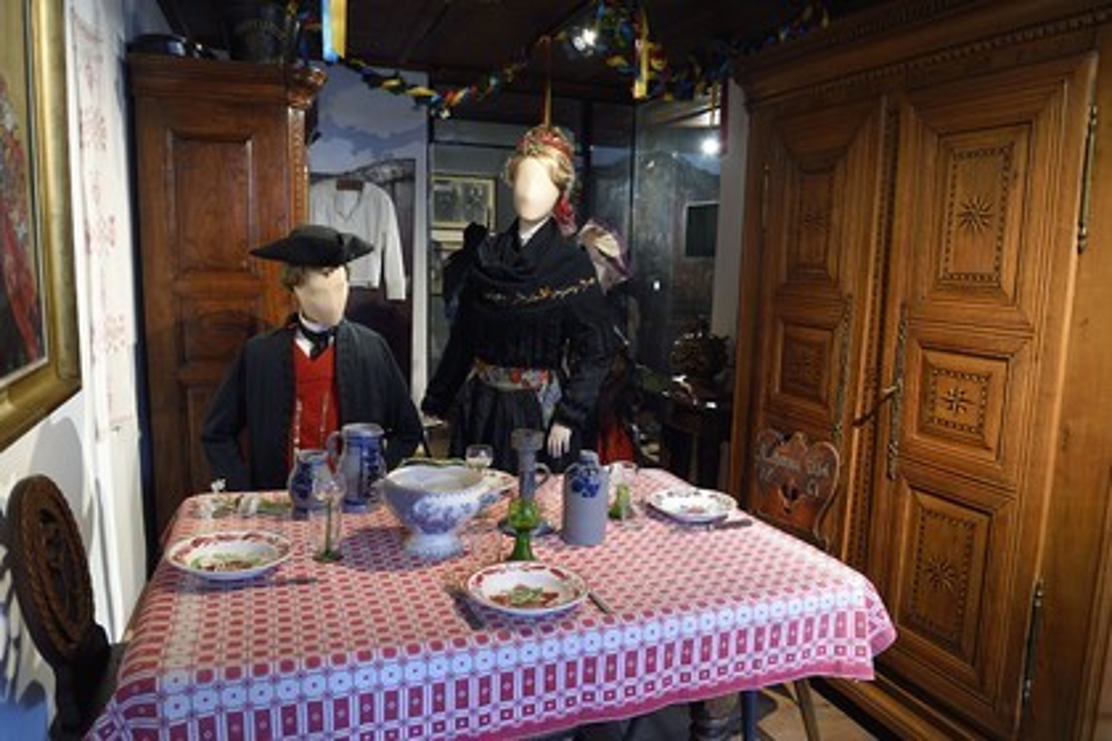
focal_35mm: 24
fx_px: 741
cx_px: 556
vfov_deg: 53.1
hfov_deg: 73.7
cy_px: 370
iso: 1600
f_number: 7.1
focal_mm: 24
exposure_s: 1/6
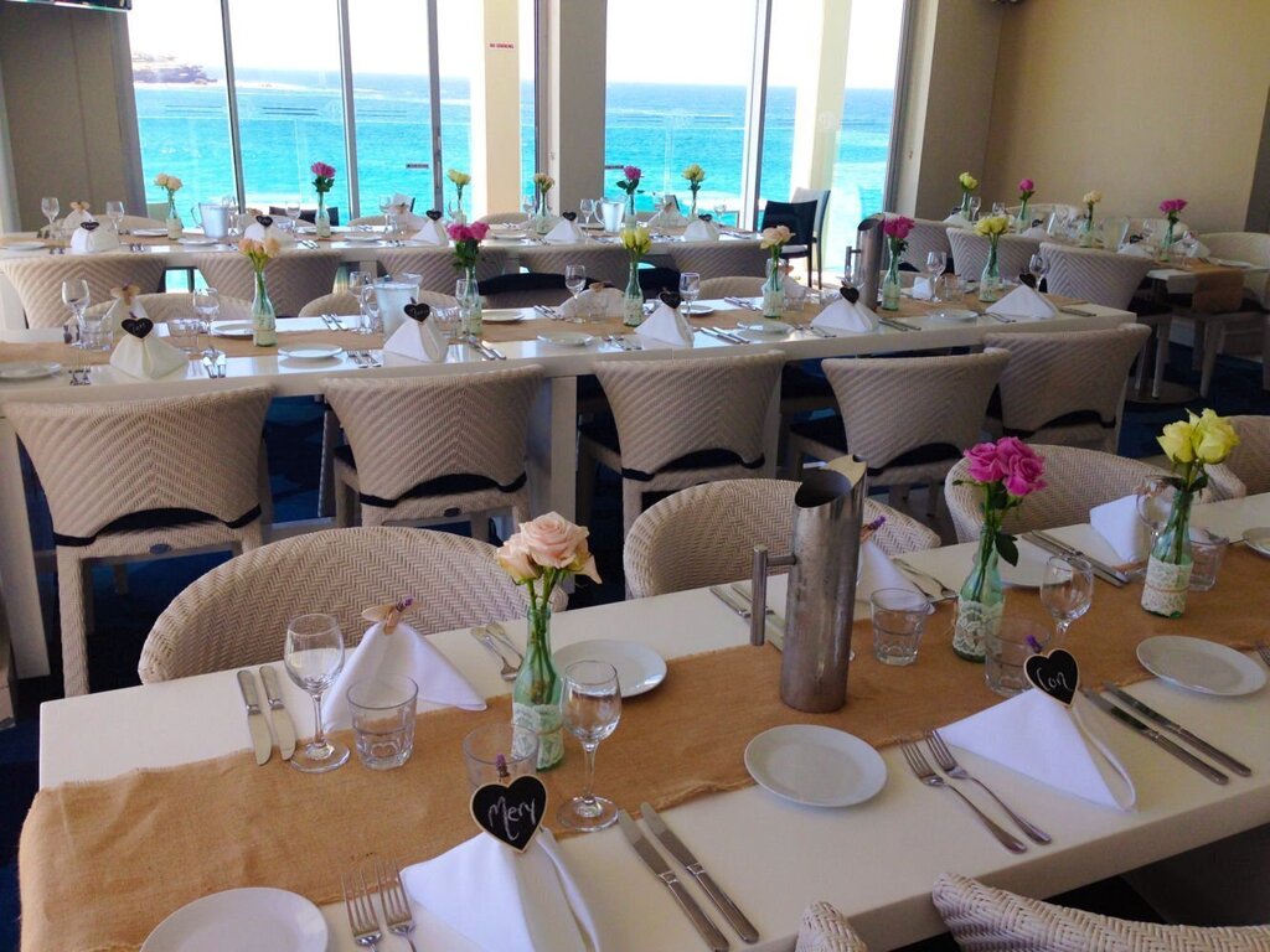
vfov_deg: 42.9
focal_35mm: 33
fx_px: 1211
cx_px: 635
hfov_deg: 55.4
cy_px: 476
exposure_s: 1/379
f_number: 2.4
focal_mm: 4.12
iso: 50
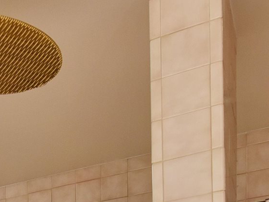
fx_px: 661
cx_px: -195
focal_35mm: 85
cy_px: 426
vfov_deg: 14.1
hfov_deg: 18.6
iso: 4000
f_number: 16
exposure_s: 1/15
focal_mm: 16
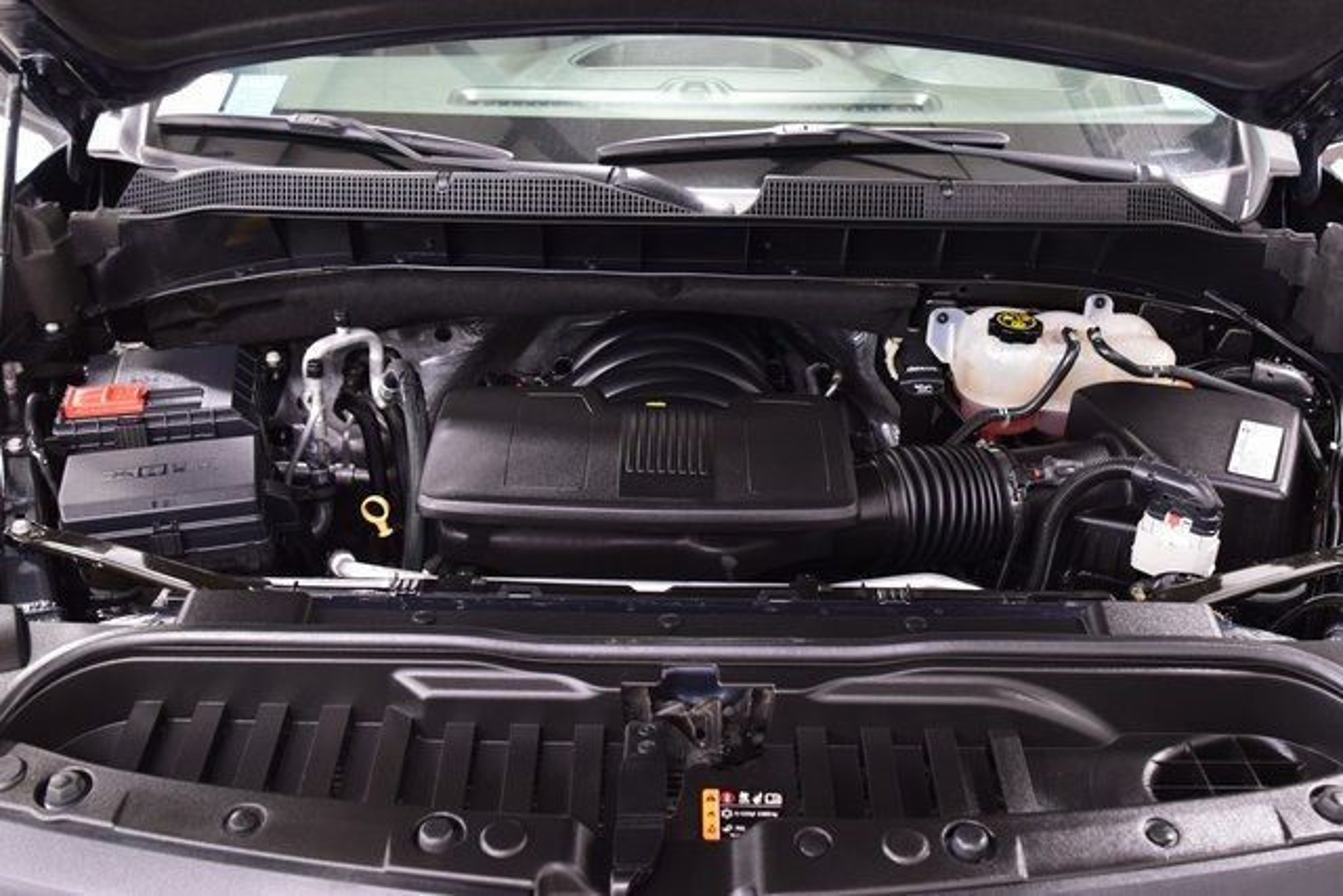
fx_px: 1343
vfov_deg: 36.9
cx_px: 672
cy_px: 448
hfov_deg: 53.1
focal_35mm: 36
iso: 1600
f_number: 4.5
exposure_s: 1/15
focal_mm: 24
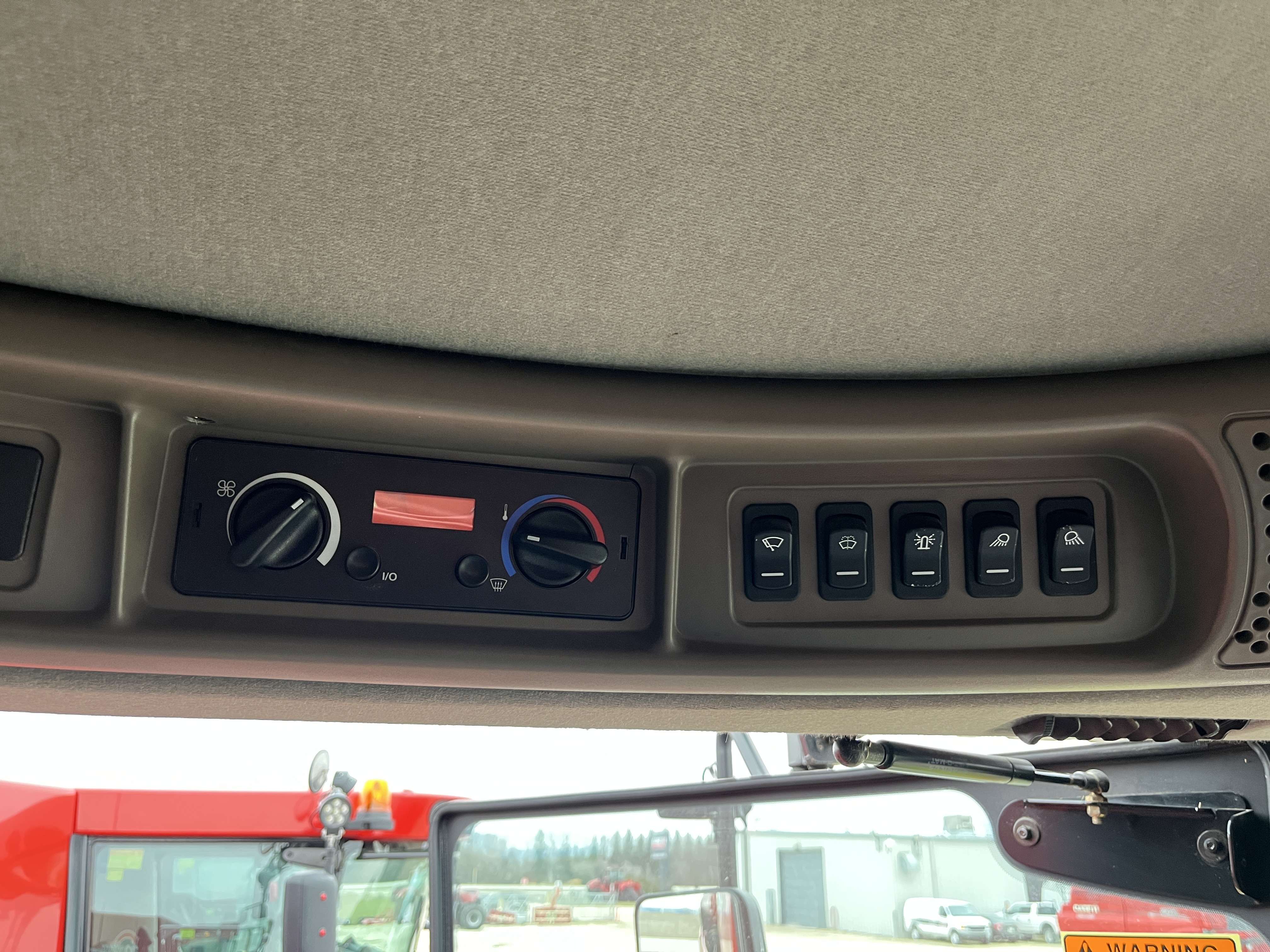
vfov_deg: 53.1
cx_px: 635
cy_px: 476
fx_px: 954
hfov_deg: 67.3
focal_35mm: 26
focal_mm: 5.1
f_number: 1.6
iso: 250
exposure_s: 1/60
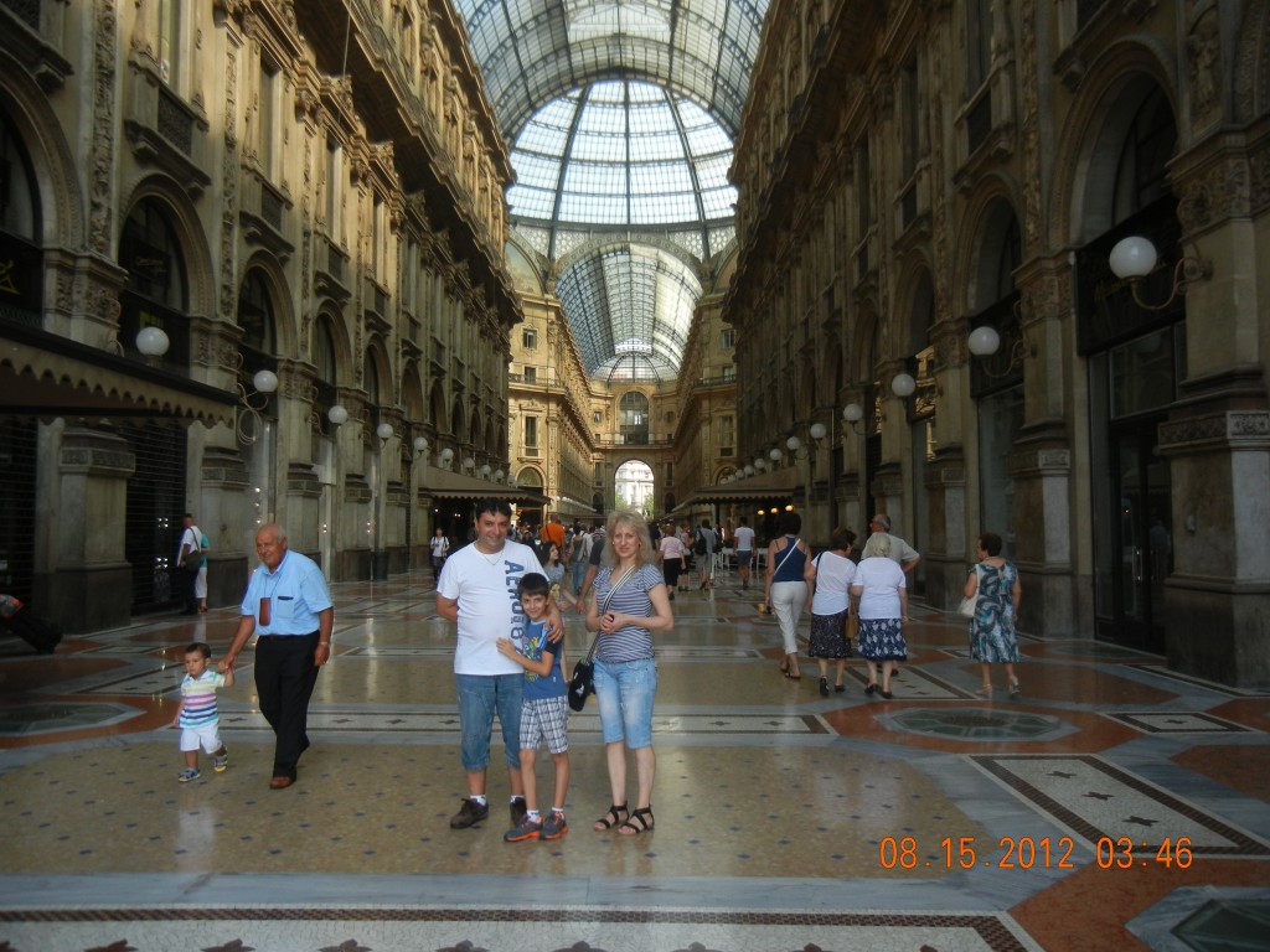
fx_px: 1101
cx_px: 635
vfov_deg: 46.8
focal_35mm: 30
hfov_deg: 60.0
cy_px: 476
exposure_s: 1/372
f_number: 3.5
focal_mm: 5.4
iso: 160
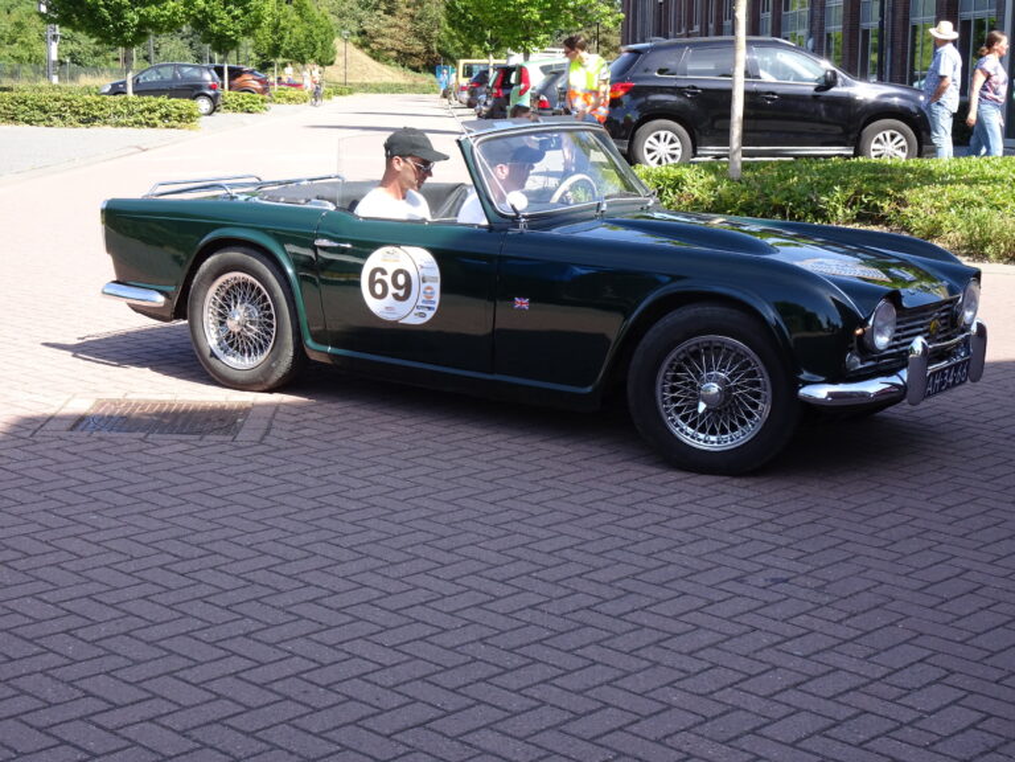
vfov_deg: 24.4
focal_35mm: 60
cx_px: 508
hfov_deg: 32.2
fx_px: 1759
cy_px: 381
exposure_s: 1/160
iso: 80
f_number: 4.5
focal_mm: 10.23
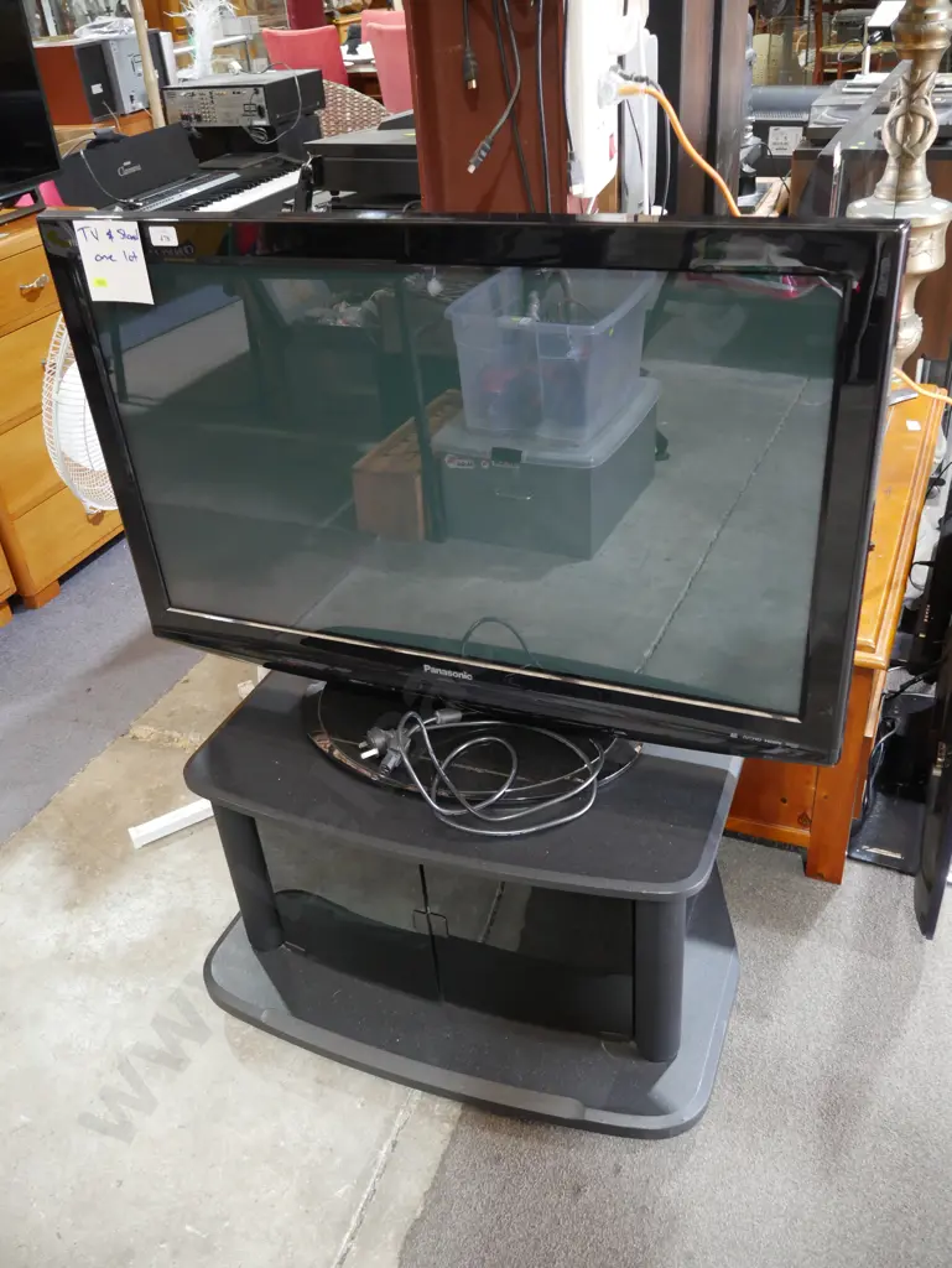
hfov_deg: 49.8
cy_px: 634
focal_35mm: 28
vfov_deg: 63.4
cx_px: 476
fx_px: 1026
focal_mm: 14
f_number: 3.5
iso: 800
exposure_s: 1/60
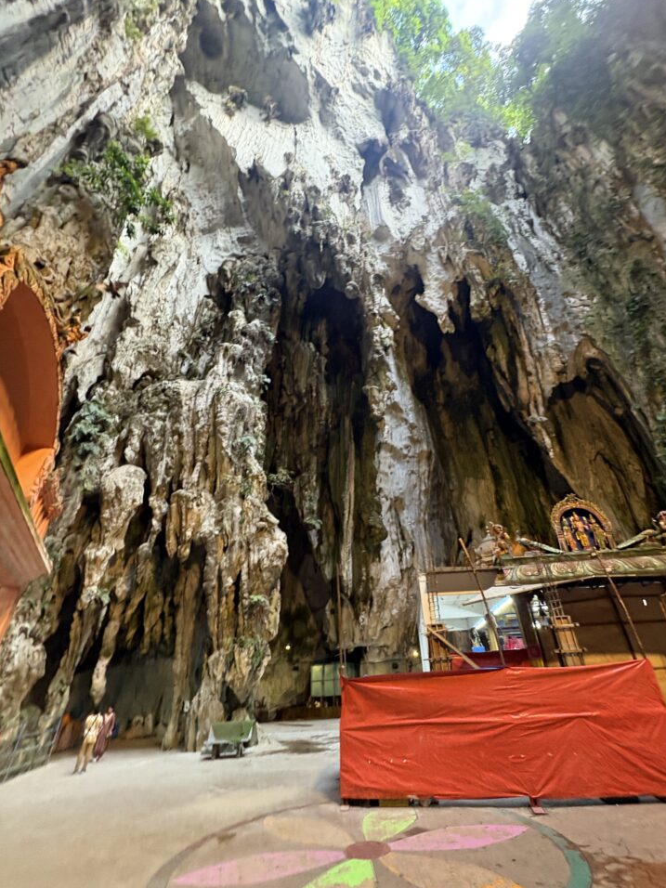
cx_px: 356
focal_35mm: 15
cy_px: 435
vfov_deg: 98.2
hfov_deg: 81.6
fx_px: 385
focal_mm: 2.22
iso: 320
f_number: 2.2
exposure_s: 1/50
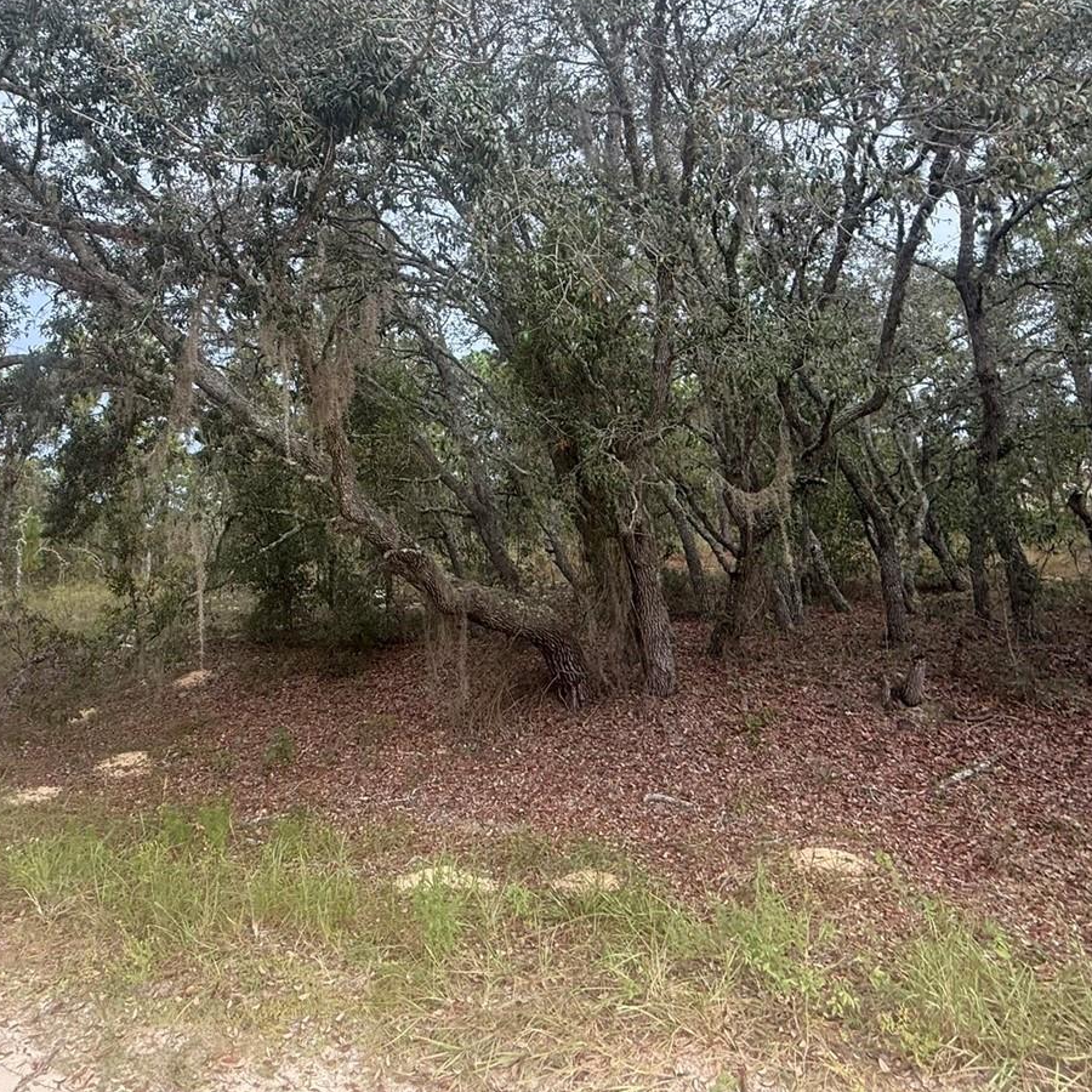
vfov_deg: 68.8
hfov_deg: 68.9
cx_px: 434
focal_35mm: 22
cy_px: 426
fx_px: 785
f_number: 2.2
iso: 50
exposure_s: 1/99
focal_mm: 2.22
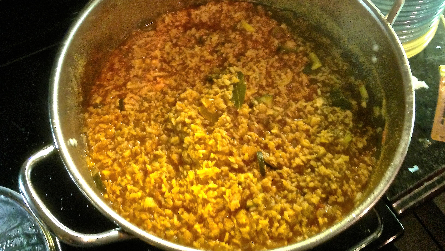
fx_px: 425
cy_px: 101
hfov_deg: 55.3
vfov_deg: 32.7
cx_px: 222
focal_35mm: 36
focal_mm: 4.12
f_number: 2.4
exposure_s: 1/17
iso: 400
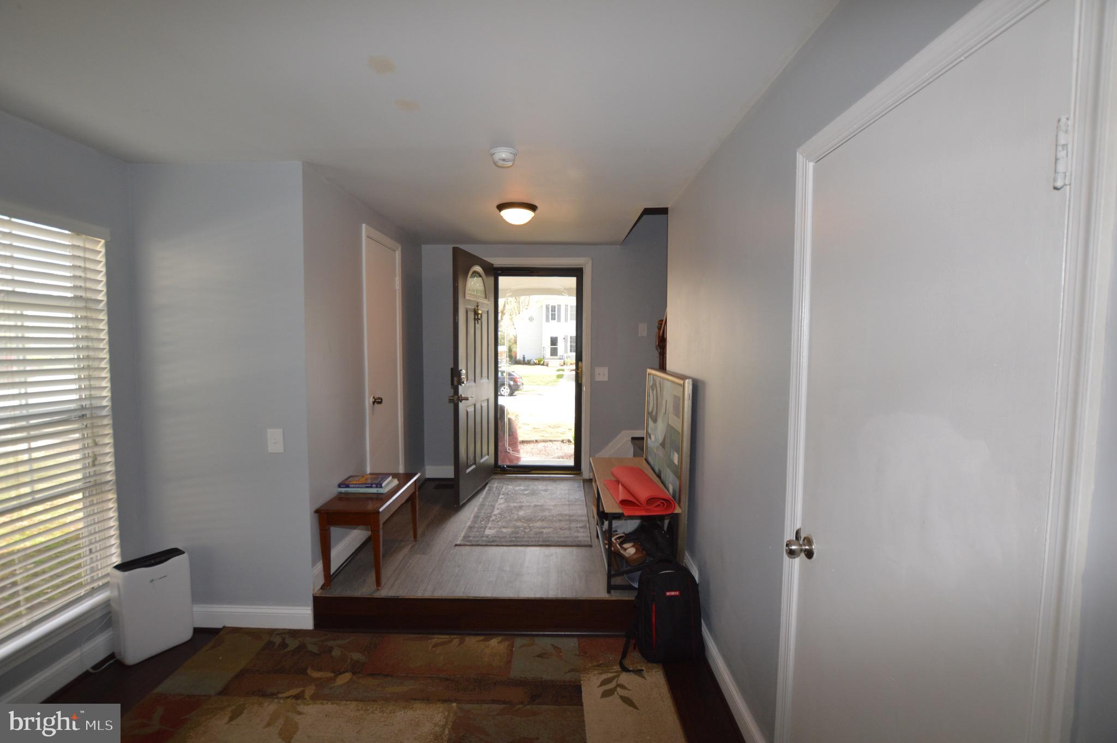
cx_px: 558
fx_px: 465
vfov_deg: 77.2
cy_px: 372
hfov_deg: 100.4
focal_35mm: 15
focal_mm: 10
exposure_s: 1/100
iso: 400
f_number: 5
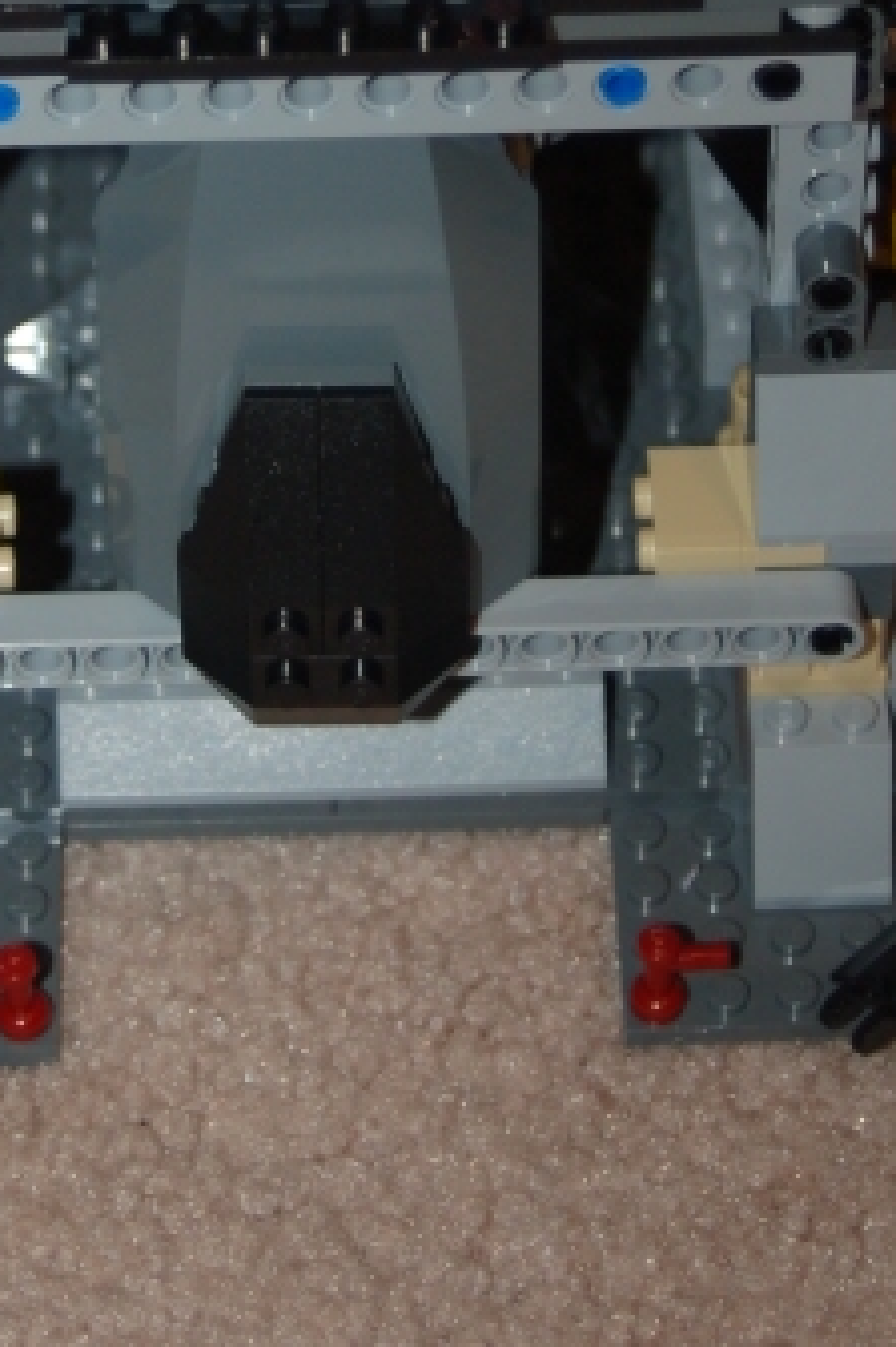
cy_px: 20
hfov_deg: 9.3
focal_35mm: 148
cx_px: 366
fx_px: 5531
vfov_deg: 13.7
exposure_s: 1/60
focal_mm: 44
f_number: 4.5
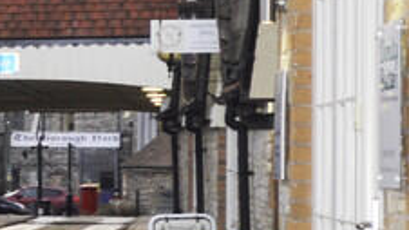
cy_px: -176
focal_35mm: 171
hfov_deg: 11.4
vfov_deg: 6.9
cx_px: -398
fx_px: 1854
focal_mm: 24
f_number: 4.5
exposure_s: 1/200
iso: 280
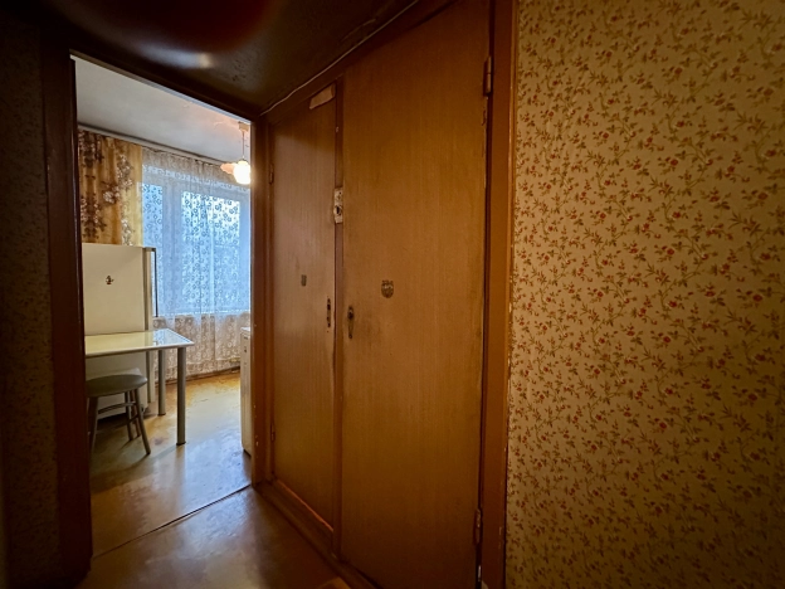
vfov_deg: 85.7
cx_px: 392
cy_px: 294
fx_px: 317
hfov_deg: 102.1
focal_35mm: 14
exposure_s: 1/33
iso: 1250
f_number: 2.2
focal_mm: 2.22
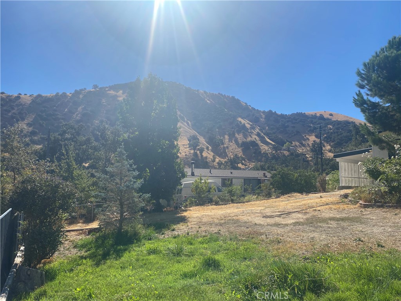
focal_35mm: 26
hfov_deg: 67.3
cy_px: 150
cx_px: 200
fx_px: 301
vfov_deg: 53.1
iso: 32
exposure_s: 1/4444
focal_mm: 4.25
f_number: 1.8
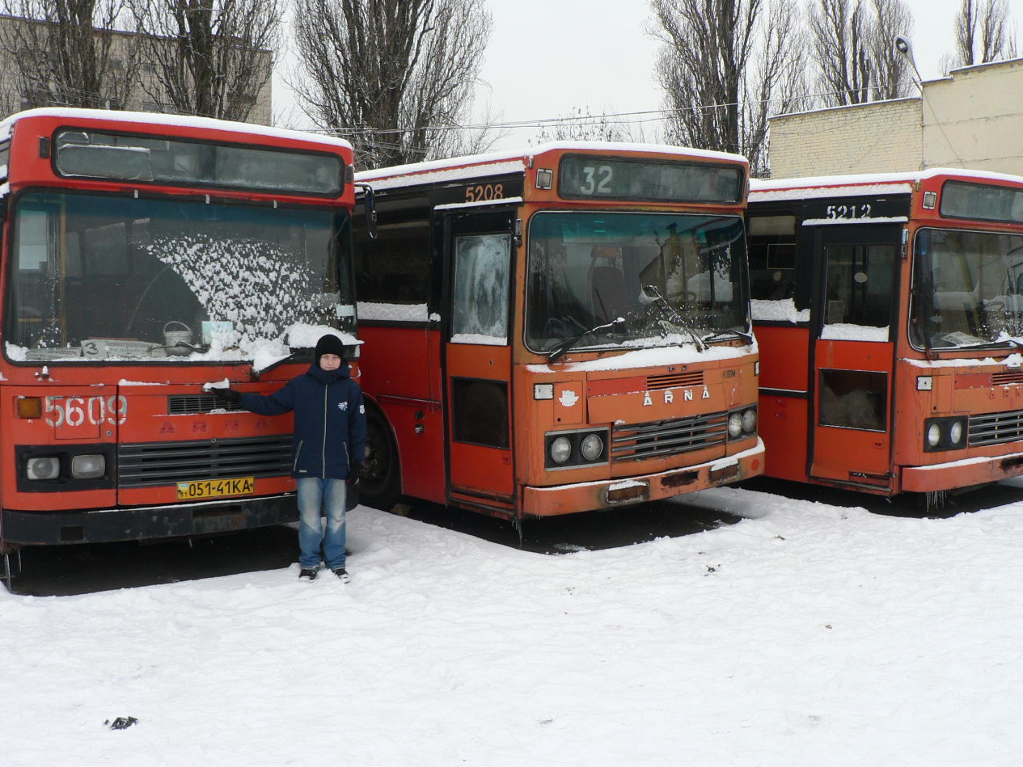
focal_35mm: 37
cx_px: 523
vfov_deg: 38.7
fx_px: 1094
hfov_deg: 50.1
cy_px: 382
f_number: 4
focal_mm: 6
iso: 80
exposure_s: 1/200
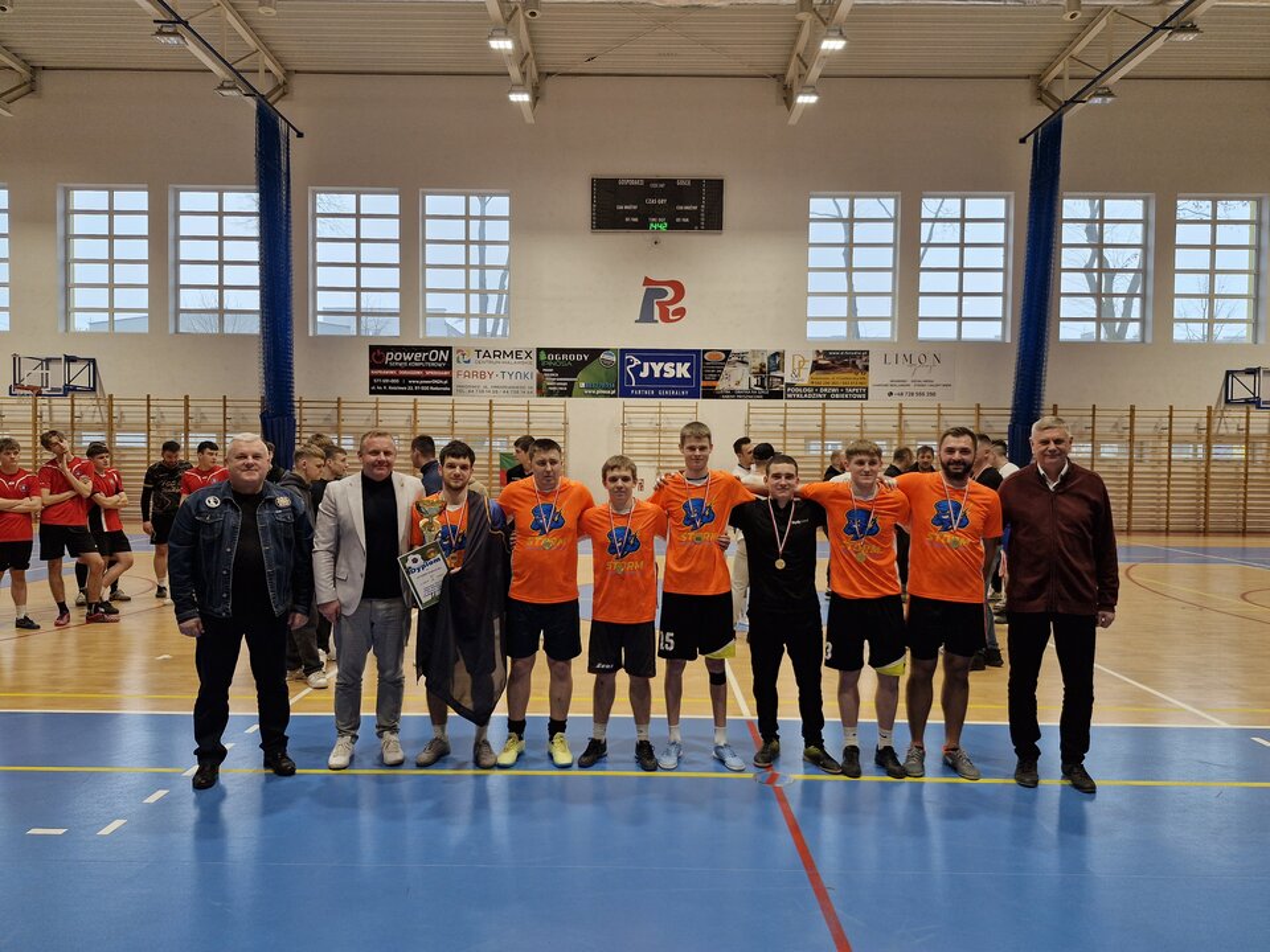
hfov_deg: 73.9
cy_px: 476
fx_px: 844
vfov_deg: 58.9
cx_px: 635
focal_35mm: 23
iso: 100
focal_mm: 5.54
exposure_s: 1/100
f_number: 1.8
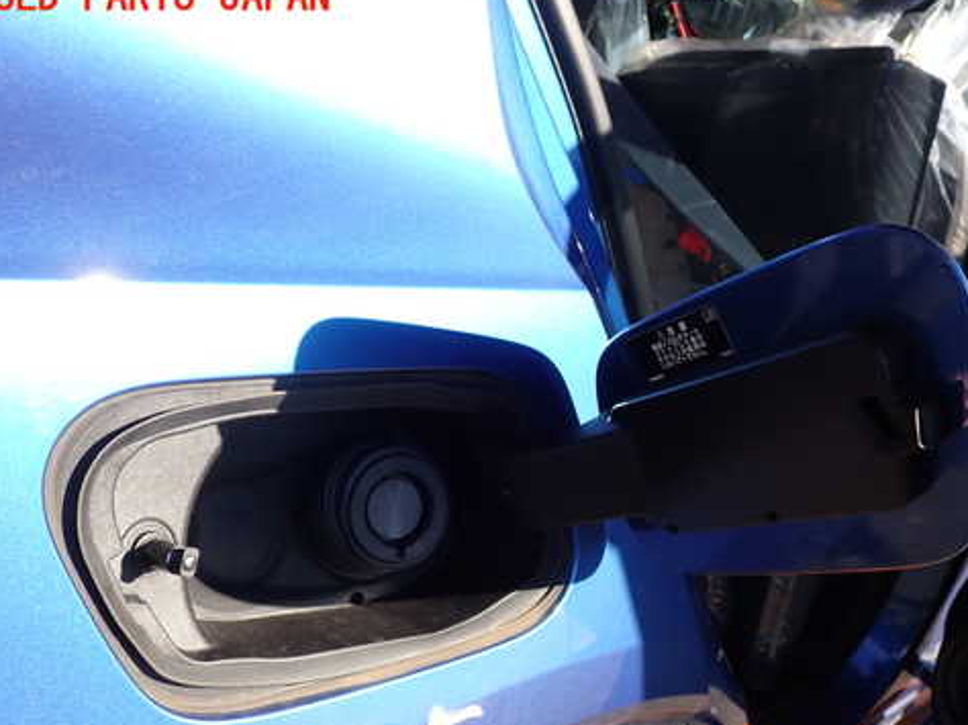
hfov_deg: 48.8
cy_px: 431
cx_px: 572
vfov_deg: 37.6
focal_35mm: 38
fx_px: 1062
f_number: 3.2
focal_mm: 5.4
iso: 100
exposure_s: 1/400
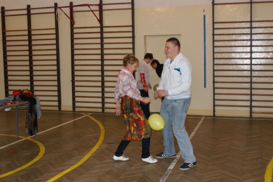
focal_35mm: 45
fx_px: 341
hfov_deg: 43.6
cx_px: 136
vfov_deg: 29.9
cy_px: 91
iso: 400
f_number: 5
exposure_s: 1/60
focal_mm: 30
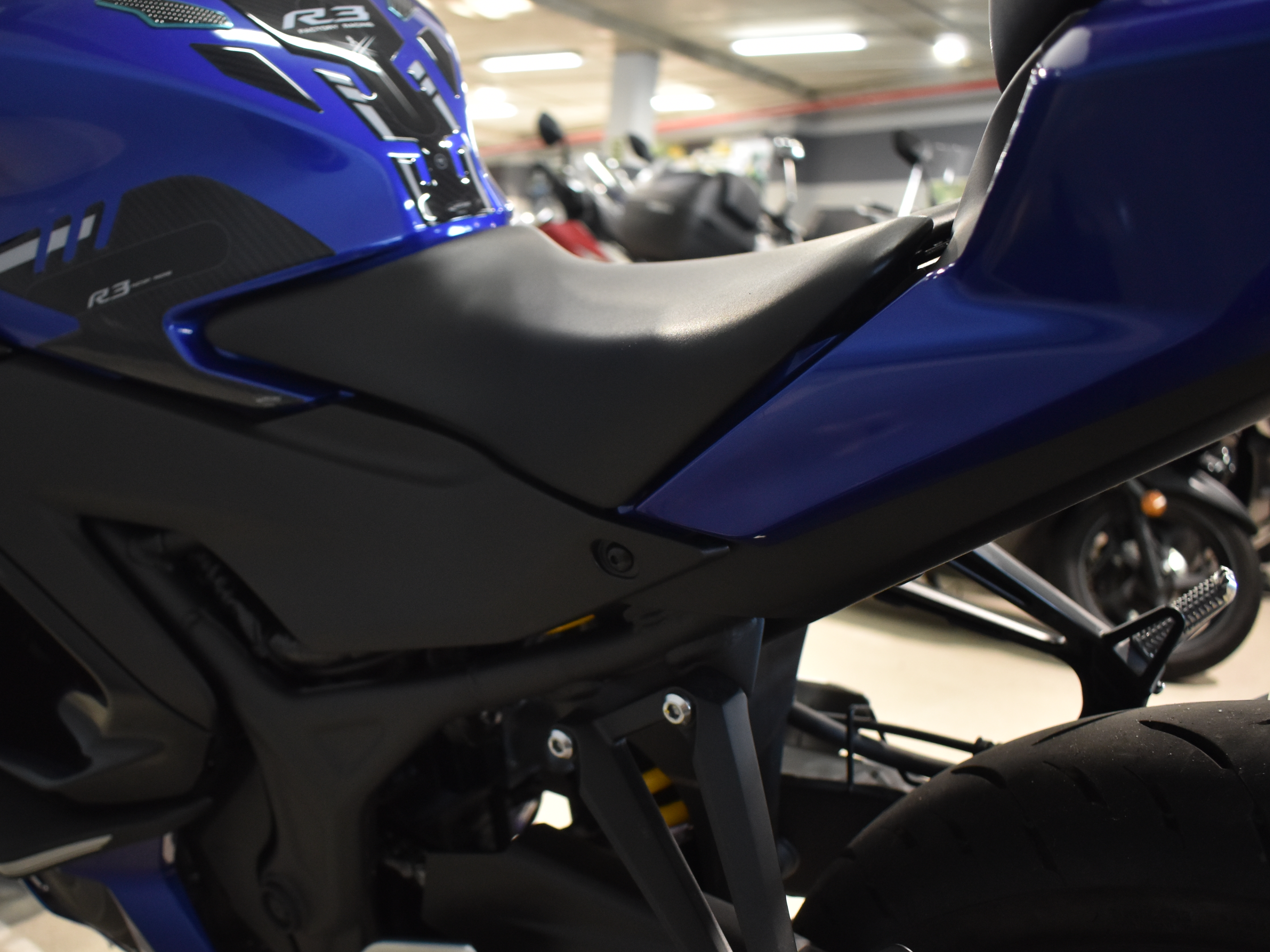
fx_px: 1284
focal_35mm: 35
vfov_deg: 40.6
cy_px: 552
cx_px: 501
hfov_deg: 52.2
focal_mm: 18
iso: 800
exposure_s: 1/50
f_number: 3.5
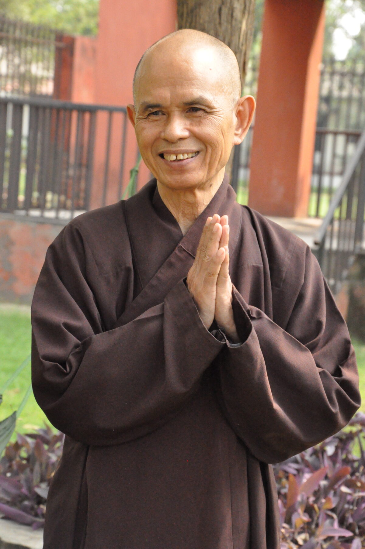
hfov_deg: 10.7
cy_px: 274
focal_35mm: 128
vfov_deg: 16.1
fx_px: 1944
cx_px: 182
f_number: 9
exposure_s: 1/1000
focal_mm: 85
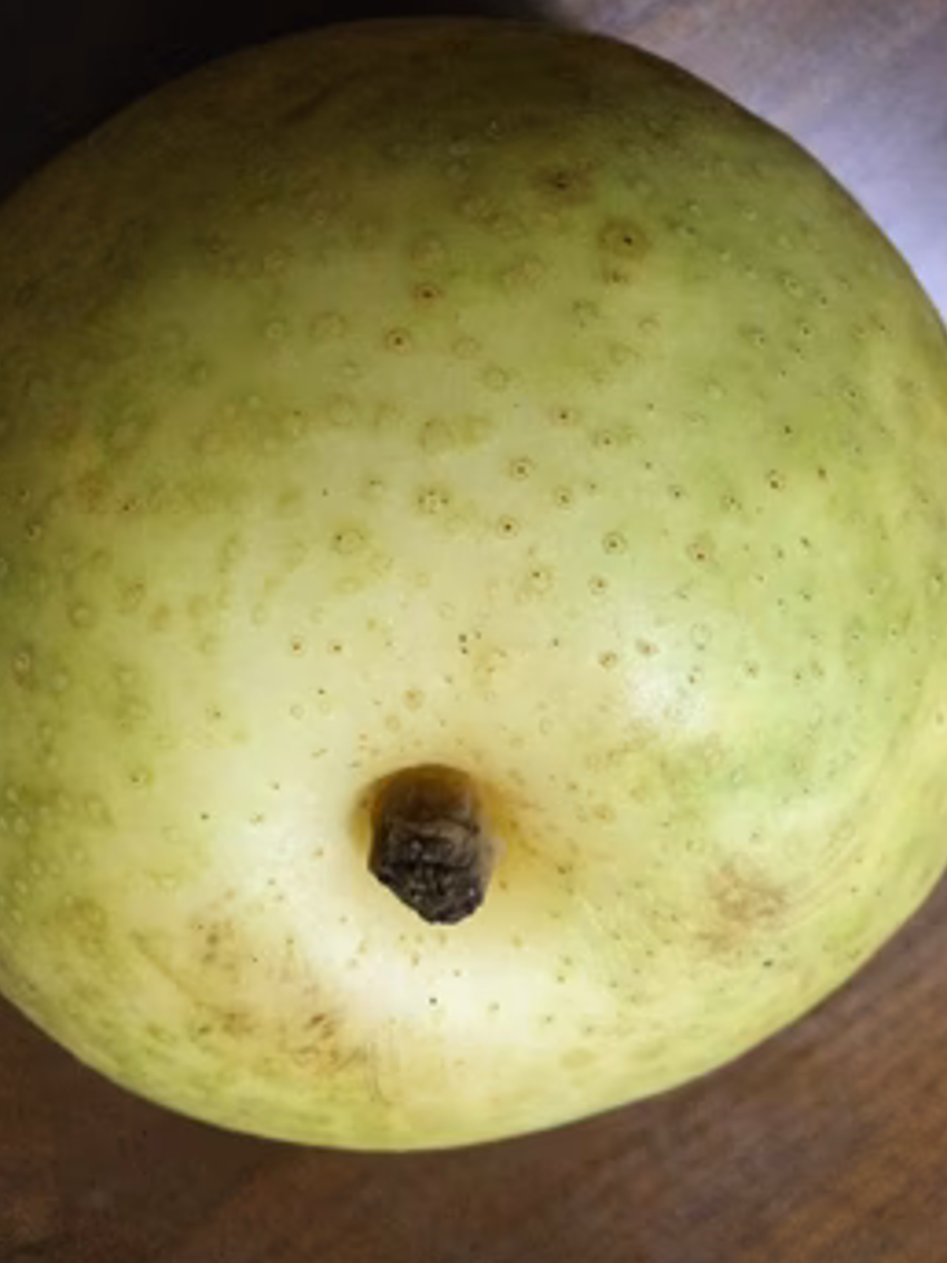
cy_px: 543
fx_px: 1313
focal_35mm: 36
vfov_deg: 51.2
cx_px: 462
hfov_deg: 39.7
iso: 250
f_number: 2.4
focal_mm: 3.3
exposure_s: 1/30
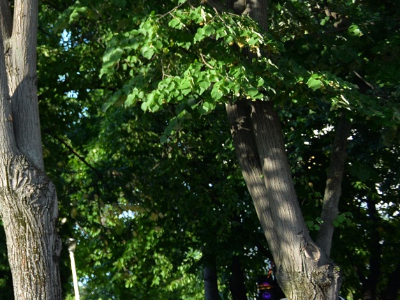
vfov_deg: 15.2
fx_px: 1121
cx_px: -415
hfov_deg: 15.7
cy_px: 132
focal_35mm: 97
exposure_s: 1/1250
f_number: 2.8
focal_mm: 24
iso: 250
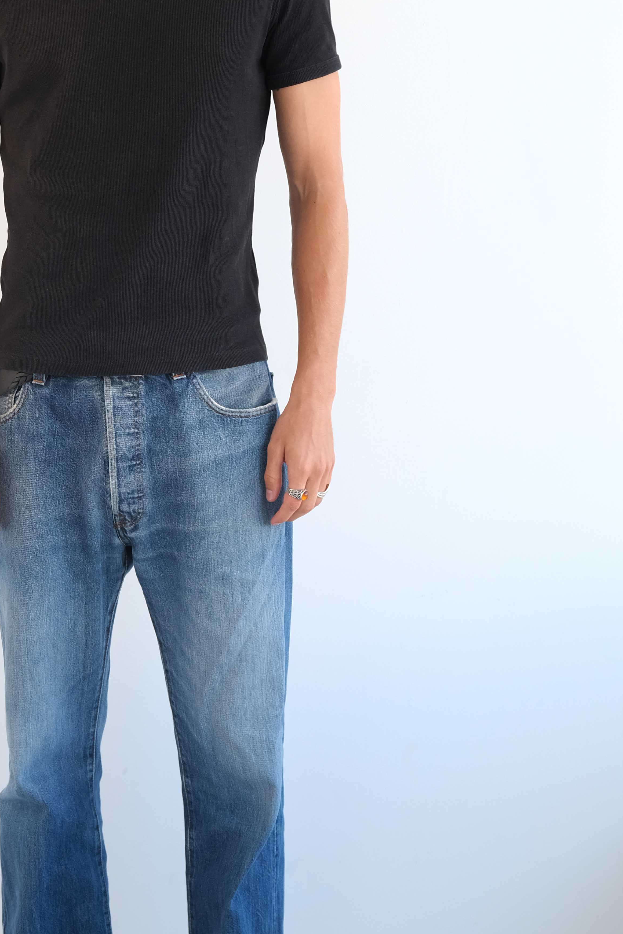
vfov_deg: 25.7
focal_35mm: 79
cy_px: 402
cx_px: 136
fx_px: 2051
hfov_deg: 17.2
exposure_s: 1/125
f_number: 4.5
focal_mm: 30.2
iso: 640
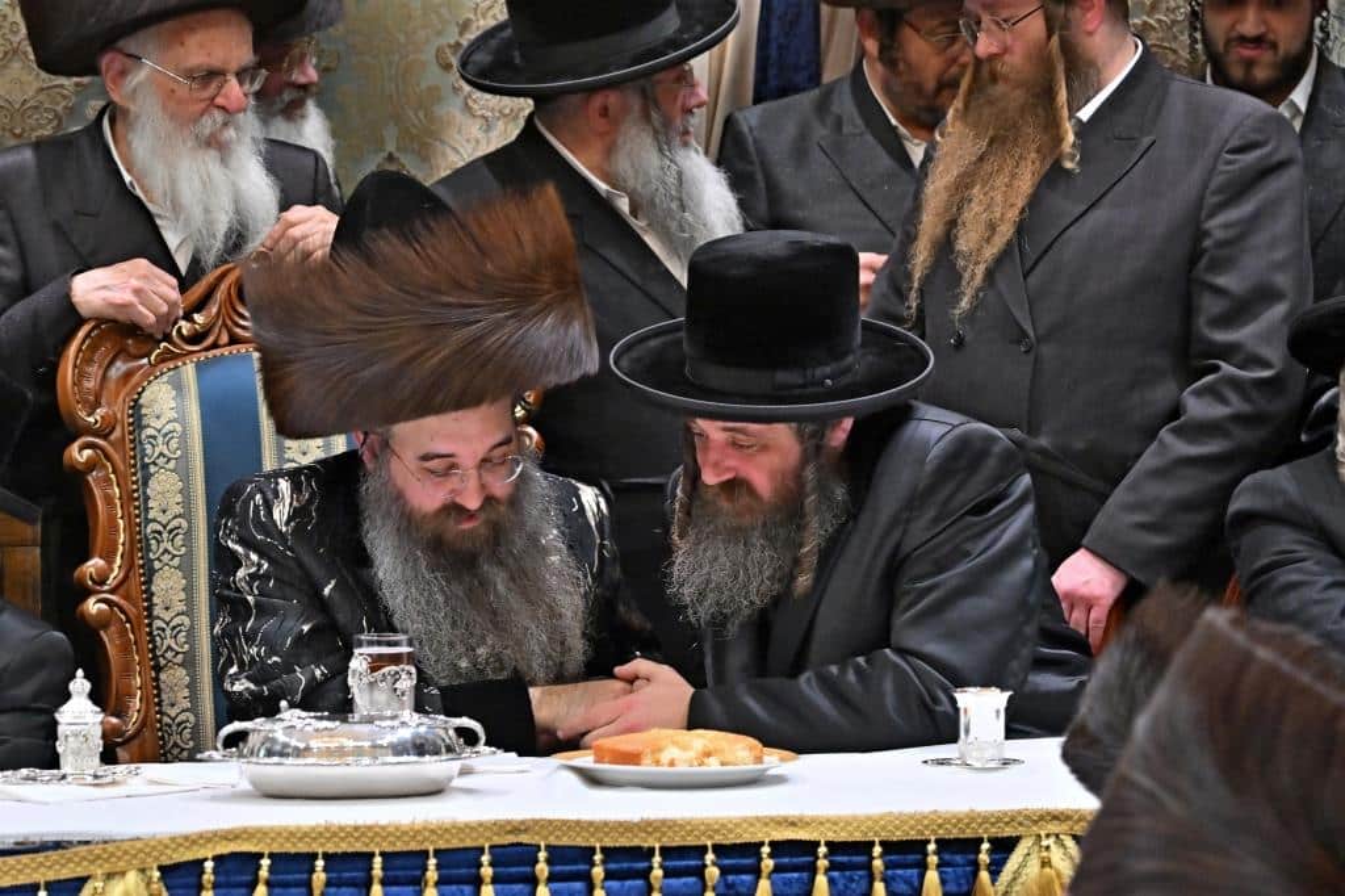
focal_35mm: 153
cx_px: 672
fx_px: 5714
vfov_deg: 9.0
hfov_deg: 13.4
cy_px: 448
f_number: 4
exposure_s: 1/200
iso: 1250
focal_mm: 102
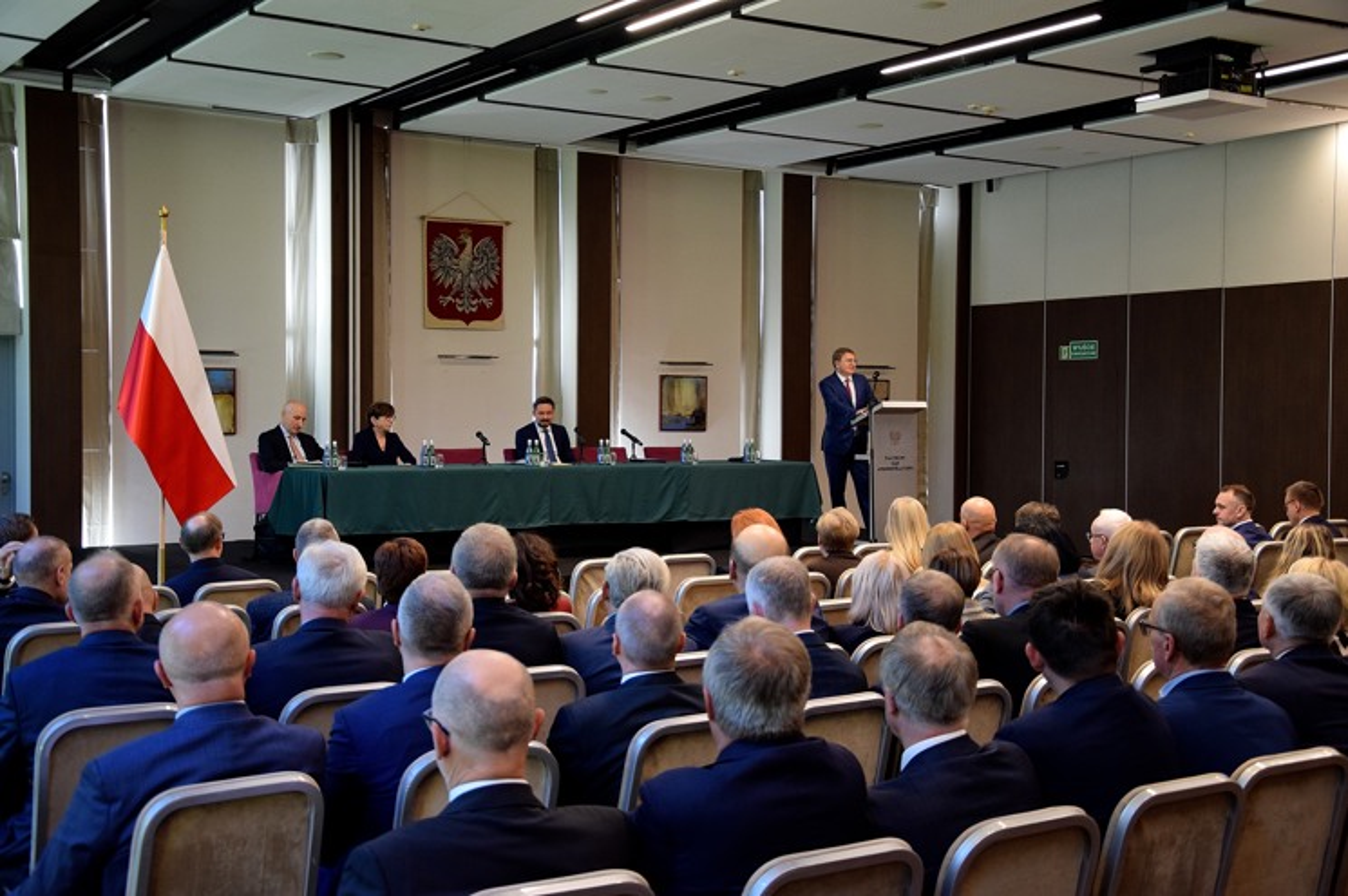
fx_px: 1683
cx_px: 674
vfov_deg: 29.8
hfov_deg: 43.6
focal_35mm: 45
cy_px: 448
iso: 1250
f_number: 4.2
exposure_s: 1/60
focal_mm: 30
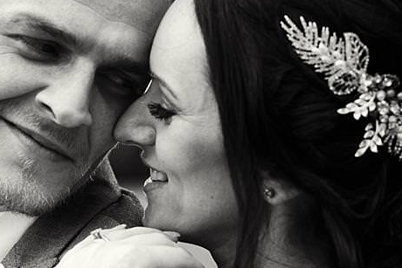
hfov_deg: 12.5
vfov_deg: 8.4
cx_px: 72
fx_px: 1821
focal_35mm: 163
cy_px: 169
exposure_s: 1/4000
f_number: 2
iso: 400
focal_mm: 50
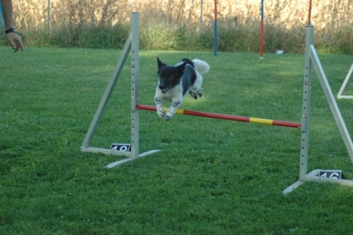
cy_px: 118
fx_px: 1249
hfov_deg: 16.1
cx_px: 176
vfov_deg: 10.7
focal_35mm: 128
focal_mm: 85
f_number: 4.2
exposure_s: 1/1000
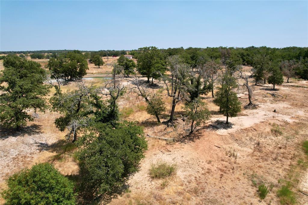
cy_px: 102
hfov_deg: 78.6
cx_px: 154
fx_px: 188
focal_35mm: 22
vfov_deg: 57.2
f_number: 2.8
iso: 100
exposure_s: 1/2000
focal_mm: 8.38
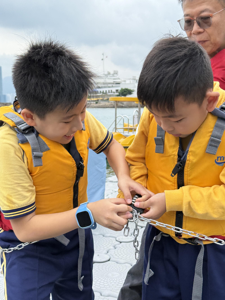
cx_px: 112
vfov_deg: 39.7
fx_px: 416
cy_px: 150
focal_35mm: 48
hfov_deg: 30.3
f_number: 1.78
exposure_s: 1/1883
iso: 64
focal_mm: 6.76
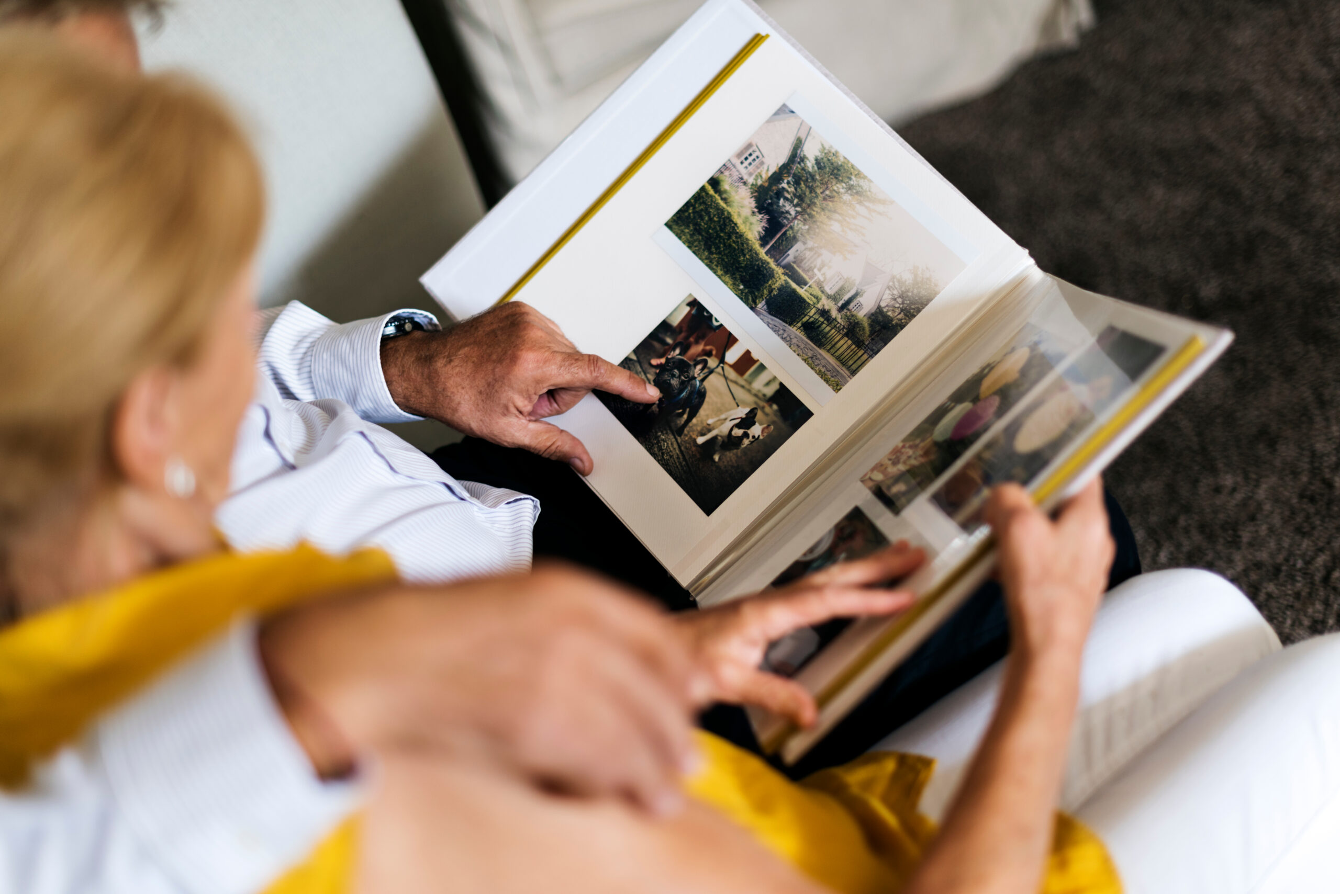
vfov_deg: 27.0
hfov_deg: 39.6
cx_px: 670
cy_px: 447
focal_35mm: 50
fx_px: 1862
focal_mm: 50
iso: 200
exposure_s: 1/125
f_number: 1.8
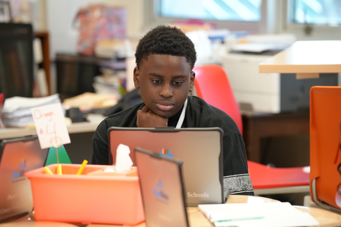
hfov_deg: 10.3
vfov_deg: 6.9
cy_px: 114
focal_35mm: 200
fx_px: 1895
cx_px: 170
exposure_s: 1/200
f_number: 4
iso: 4000
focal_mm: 200
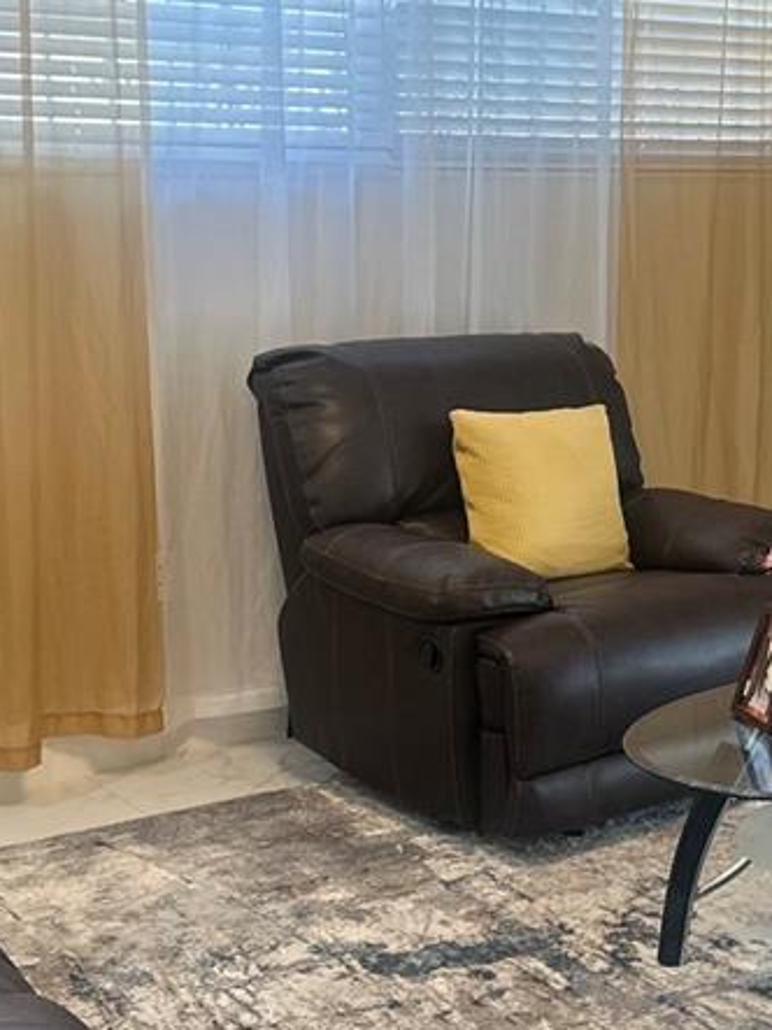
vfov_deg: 29.8
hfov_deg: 22.1
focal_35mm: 65
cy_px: 428
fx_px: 1934
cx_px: 665
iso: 100
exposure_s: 1/120
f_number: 1.78
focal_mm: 6.86
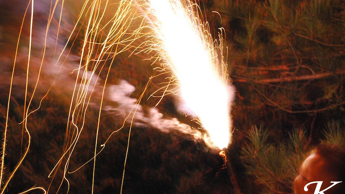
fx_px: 801
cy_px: 97
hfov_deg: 24.3
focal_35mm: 88
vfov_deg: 13.8
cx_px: 172
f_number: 5.6
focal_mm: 55
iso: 3200
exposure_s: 3.6
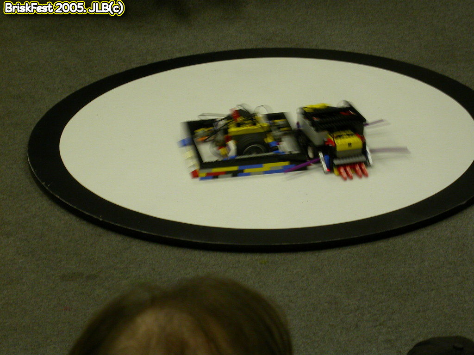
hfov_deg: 13.3
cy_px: 178
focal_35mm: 149
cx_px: 237
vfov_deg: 10.0
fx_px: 2040
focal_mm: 30.8
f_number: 5
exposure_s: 1/10.5
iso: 100
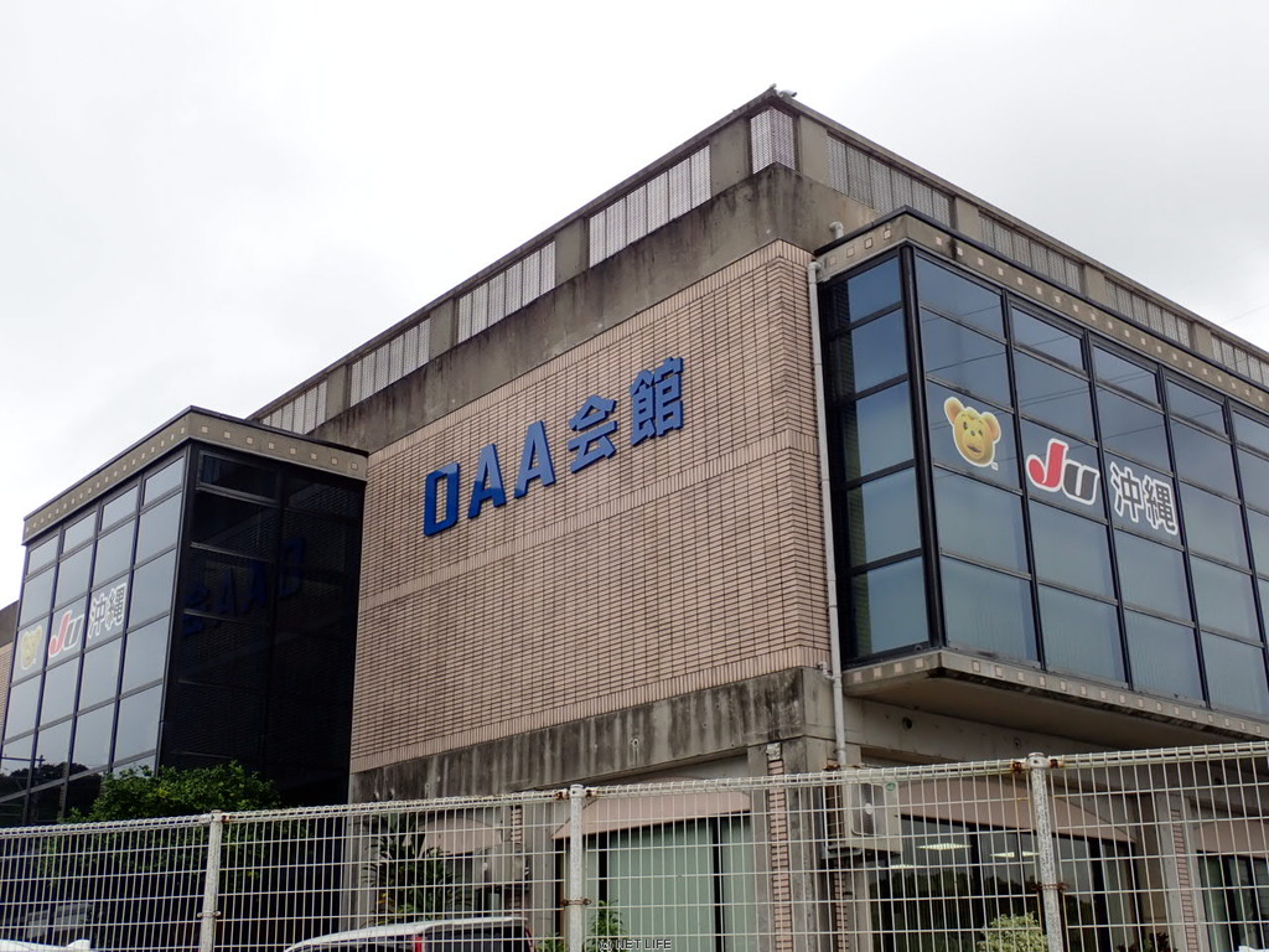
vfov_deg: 36.0
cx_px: 634
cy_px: 476
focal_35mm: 40
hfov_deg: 46.8
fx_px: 1466
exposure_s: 1/250
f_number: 4
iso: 100
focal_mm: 7.34
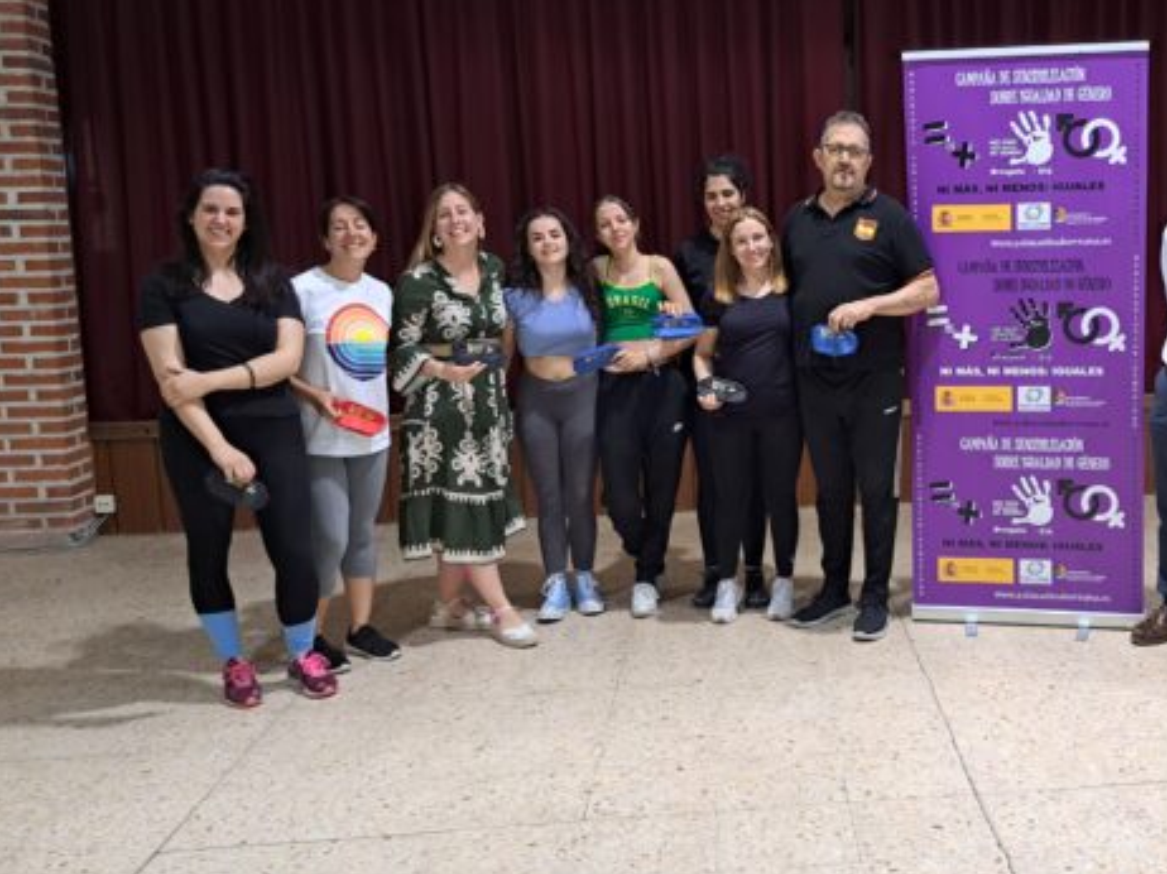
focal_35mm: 39
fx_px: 1314
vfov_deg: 36.8
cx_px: 894
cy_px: 421
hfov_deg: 46.0
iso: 125
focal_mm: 5.23
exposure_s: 1/50
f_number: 1.8
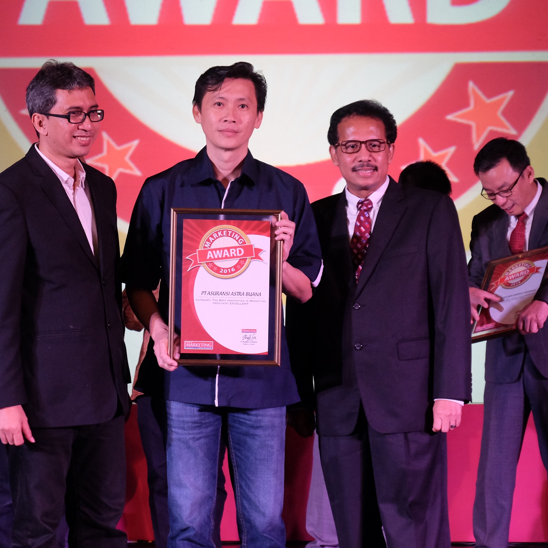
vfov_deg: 18.3
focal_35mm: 95
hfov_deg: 18.3
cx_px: 233
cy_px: 273
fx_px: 1702
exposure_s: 1/52
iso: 2500
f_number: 4.7
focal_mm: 49.4
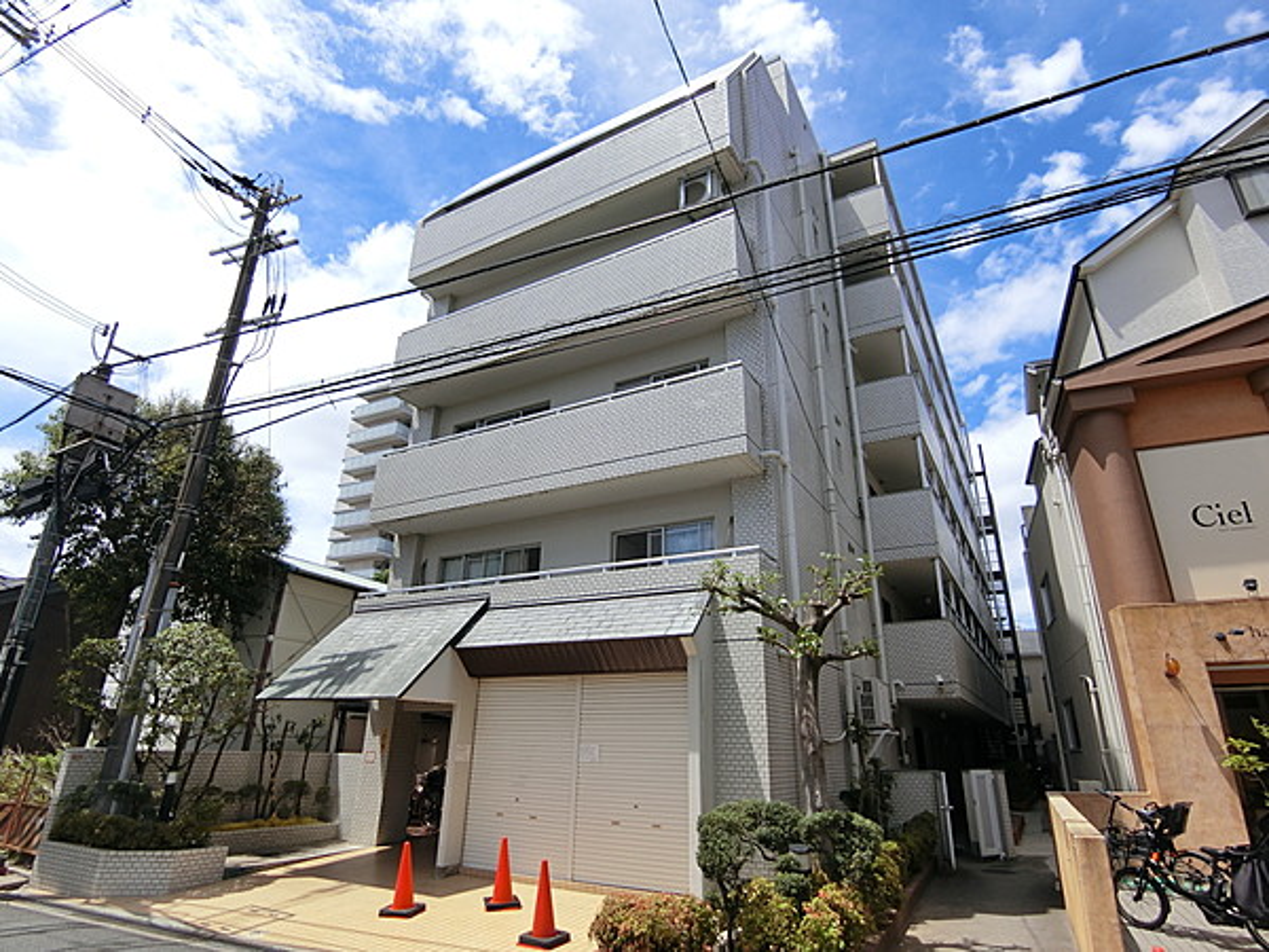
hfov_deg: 84.7
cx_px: 634
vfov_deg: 68.7
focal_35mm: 19
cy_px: 476
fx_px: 697
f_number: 6.9
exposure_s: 1/320
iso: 80
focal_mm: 4.06
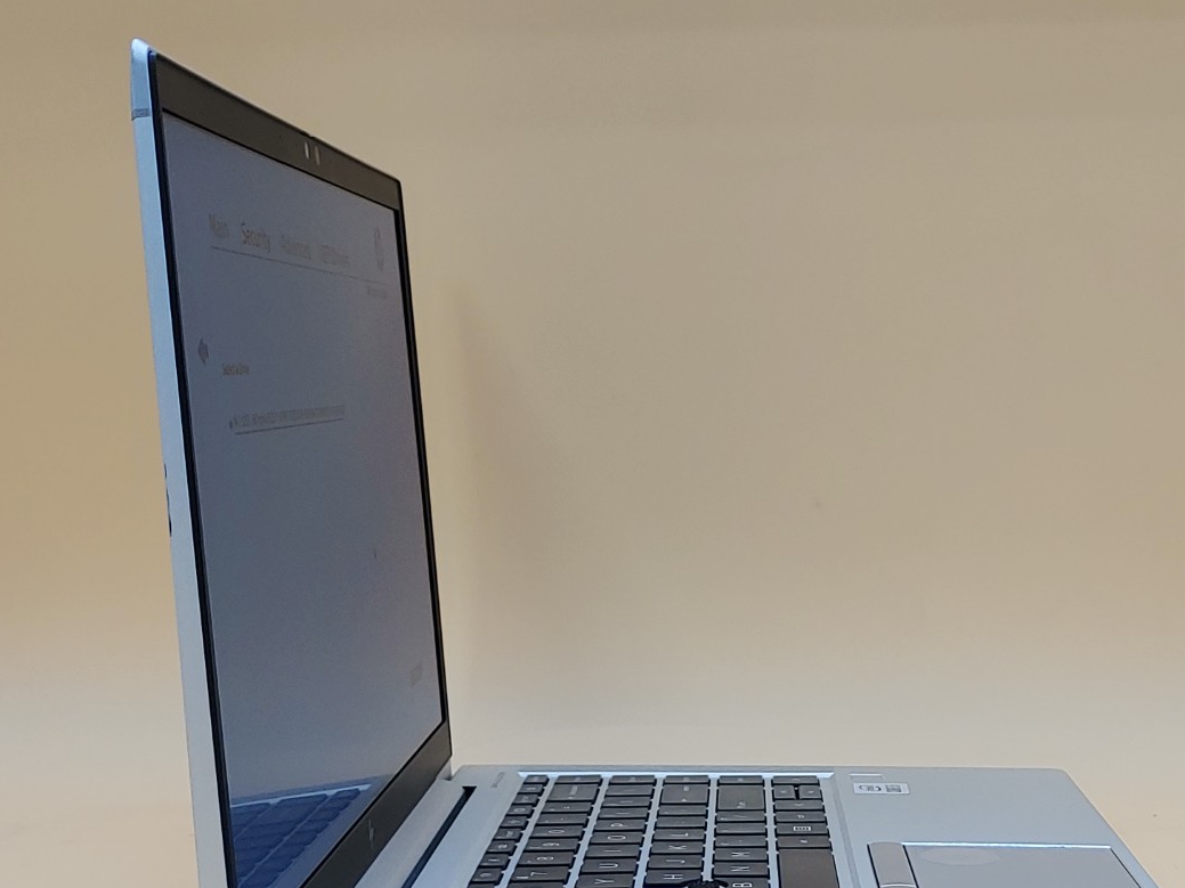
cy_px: 568
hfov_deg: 31.6
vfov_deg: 23.9
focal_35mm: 61
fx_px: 2088
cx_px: 707
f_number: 1.8
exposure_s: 1/106
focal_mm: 4.36
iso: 50
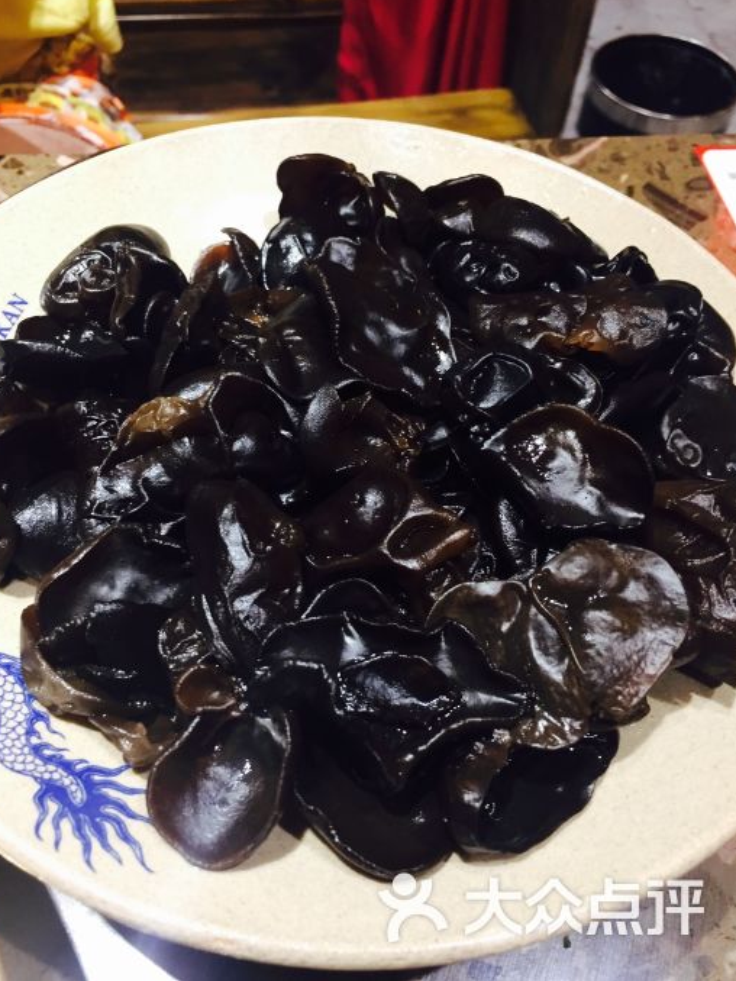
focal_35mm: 30
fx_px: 850
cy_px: 475
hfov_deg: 46.8
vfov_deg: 59.9
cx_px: 361
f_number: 2.2
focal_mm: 4.15
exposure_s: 1/33
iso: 160
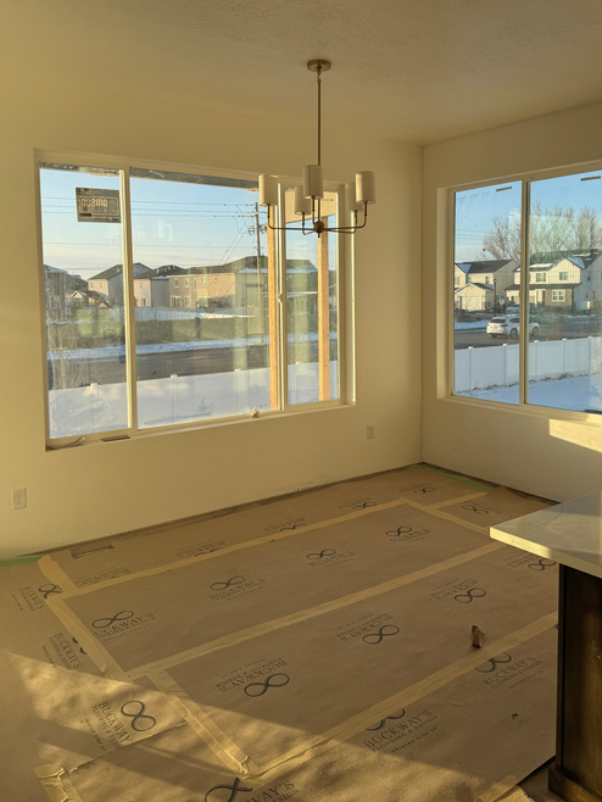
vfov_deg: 63.1
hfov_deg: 49.8
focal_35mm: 28
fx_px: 649
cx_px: 313
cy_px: 336
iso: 80
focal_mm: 6.76
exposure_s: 1/1192
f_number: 1.78
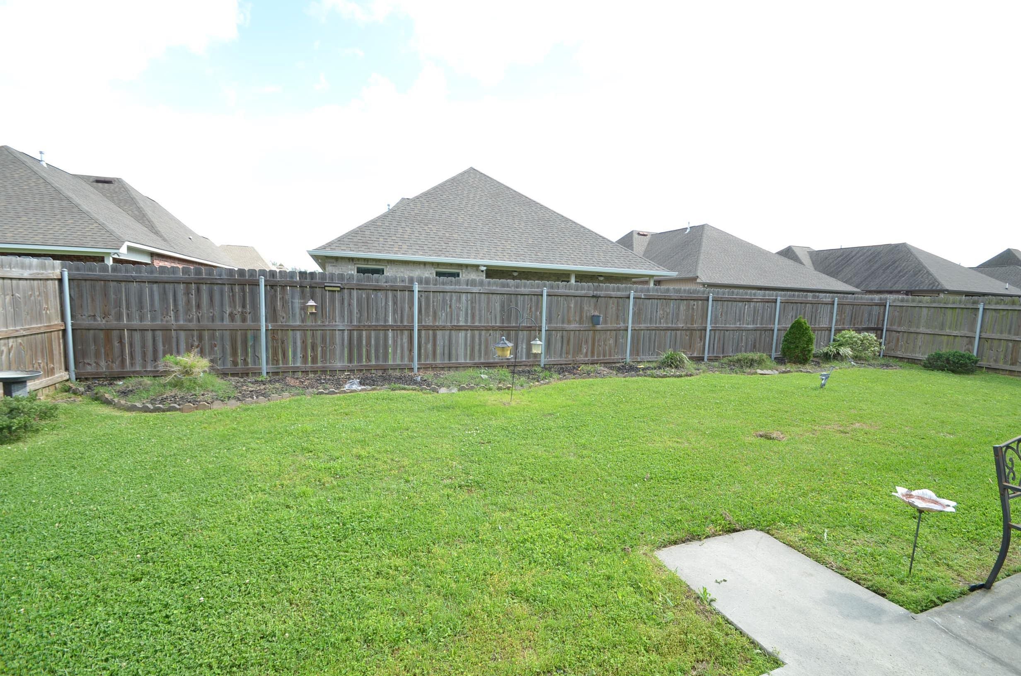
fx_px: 425
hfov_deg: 100.5
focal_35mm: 15
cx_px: 510
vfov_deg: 77.1
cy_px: 338
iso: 200
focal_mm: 10
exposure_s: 1/200
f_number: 7.1
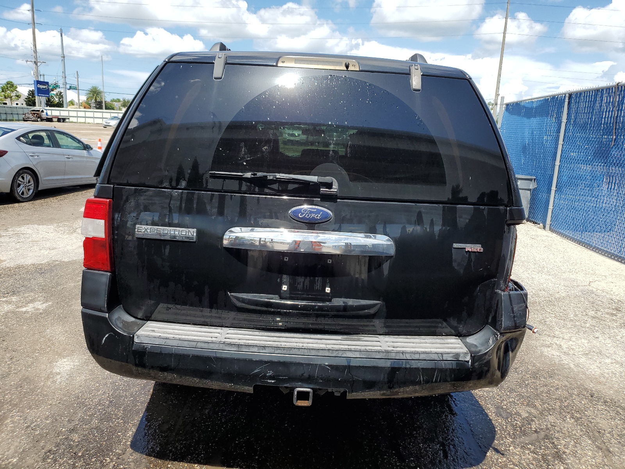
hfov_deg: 67.3
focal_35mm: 26
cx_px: 312
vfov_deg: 53.1
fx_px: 469
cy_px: 234
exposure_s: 1/2500
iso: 50
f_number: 1.5
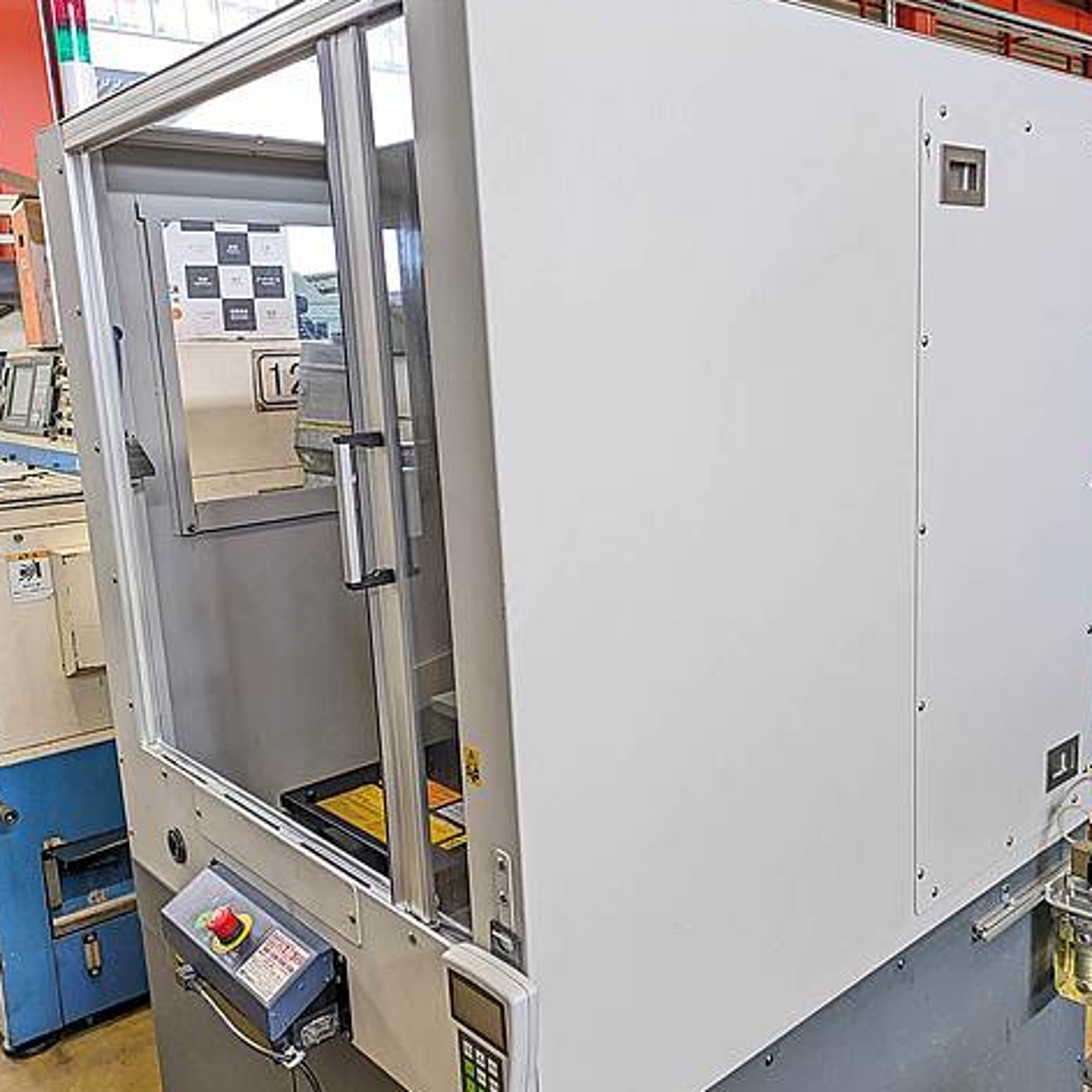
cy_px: 547
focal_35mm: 30
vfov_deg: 54.0
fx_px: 1071
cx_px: 636
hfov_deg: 53.8
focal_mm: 5.43
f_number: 1.89
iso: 107
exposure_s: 1/50
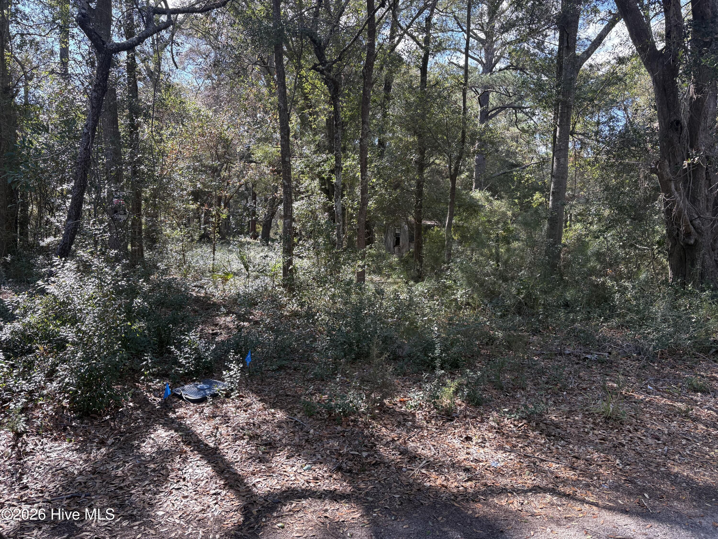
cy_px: 270
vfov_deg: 53.1
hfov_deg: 67.3
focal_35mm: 26
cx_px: 359
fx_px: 539
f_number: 1.6
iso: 64
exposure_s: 1/419
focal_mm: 5.96
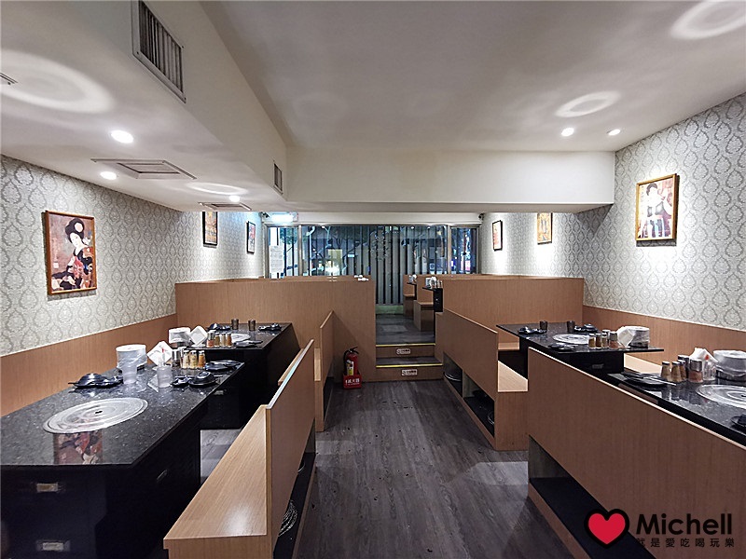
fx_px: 345
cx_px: 373
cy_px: 280
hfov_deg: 94.5
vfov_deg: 78.1
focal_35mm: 16
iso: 640
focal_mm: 2.35
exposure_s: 1/17.1
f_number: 2.2
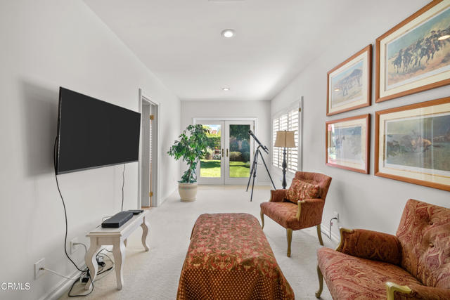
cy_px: 150
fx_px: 175
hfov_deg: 104.2
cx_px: 225
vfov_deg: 81.2
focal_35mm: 14
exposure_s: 1/5
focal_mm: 14
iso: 125
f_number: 9
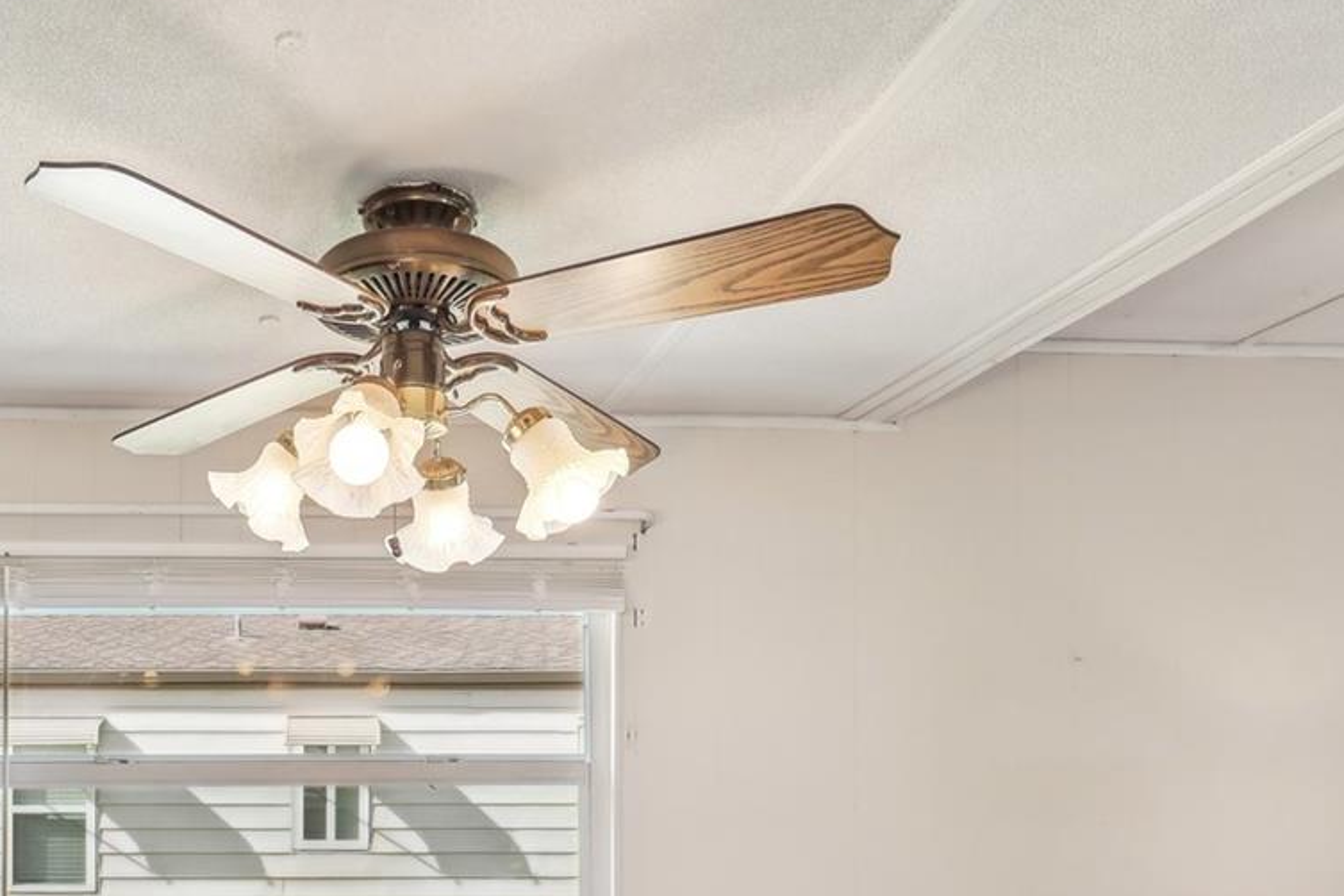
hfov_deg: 51.4
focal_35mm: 35
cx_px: 296
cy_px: 809
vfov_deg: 35.5
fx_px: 1309
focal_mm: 16.5
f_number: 8
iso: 400
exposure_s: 1/25
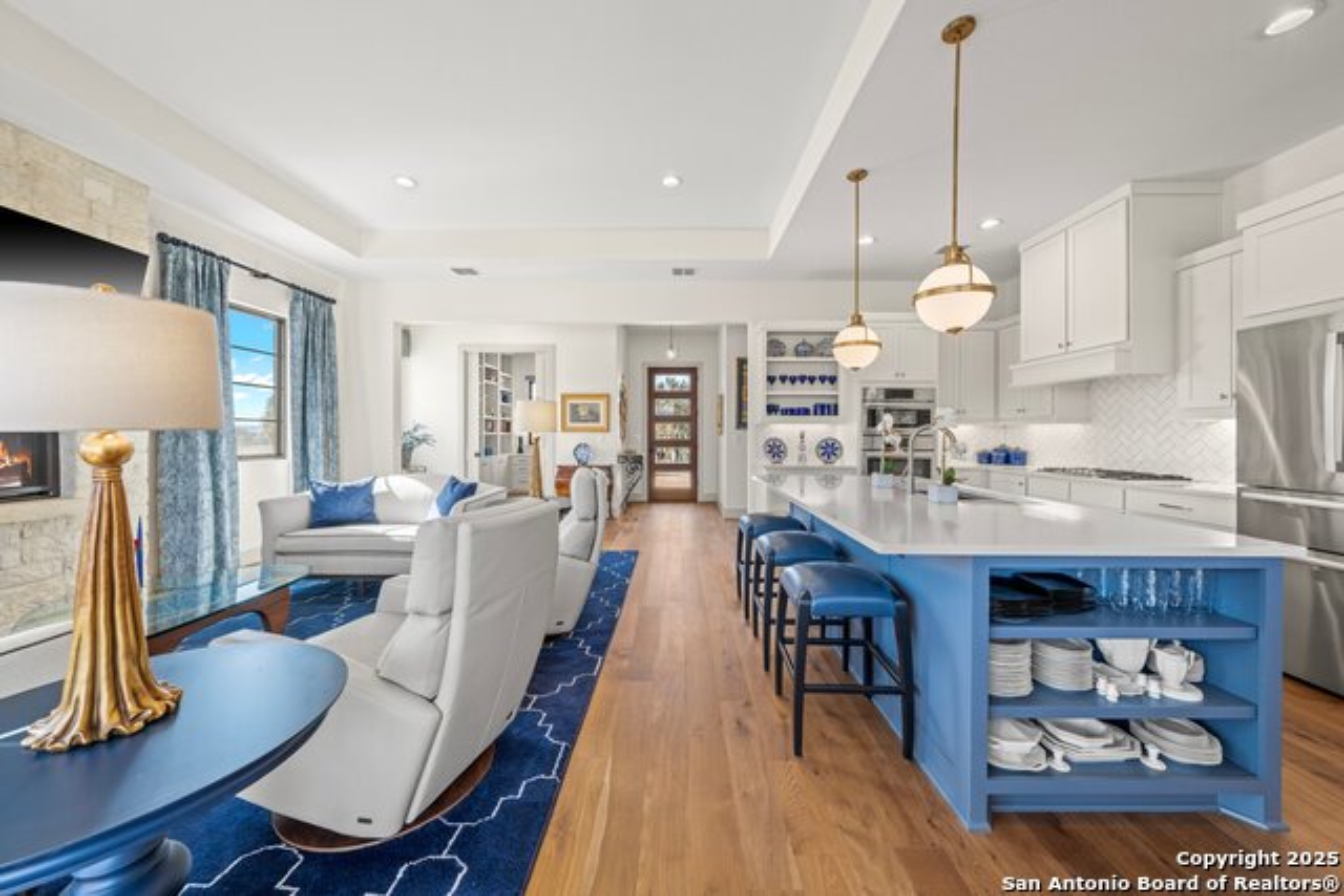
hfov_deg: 112.6
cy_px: 448
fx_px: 448
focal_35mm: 12
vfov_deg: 90.0
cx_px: 672
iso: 100
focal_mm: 12
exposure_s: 1/10
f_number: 8
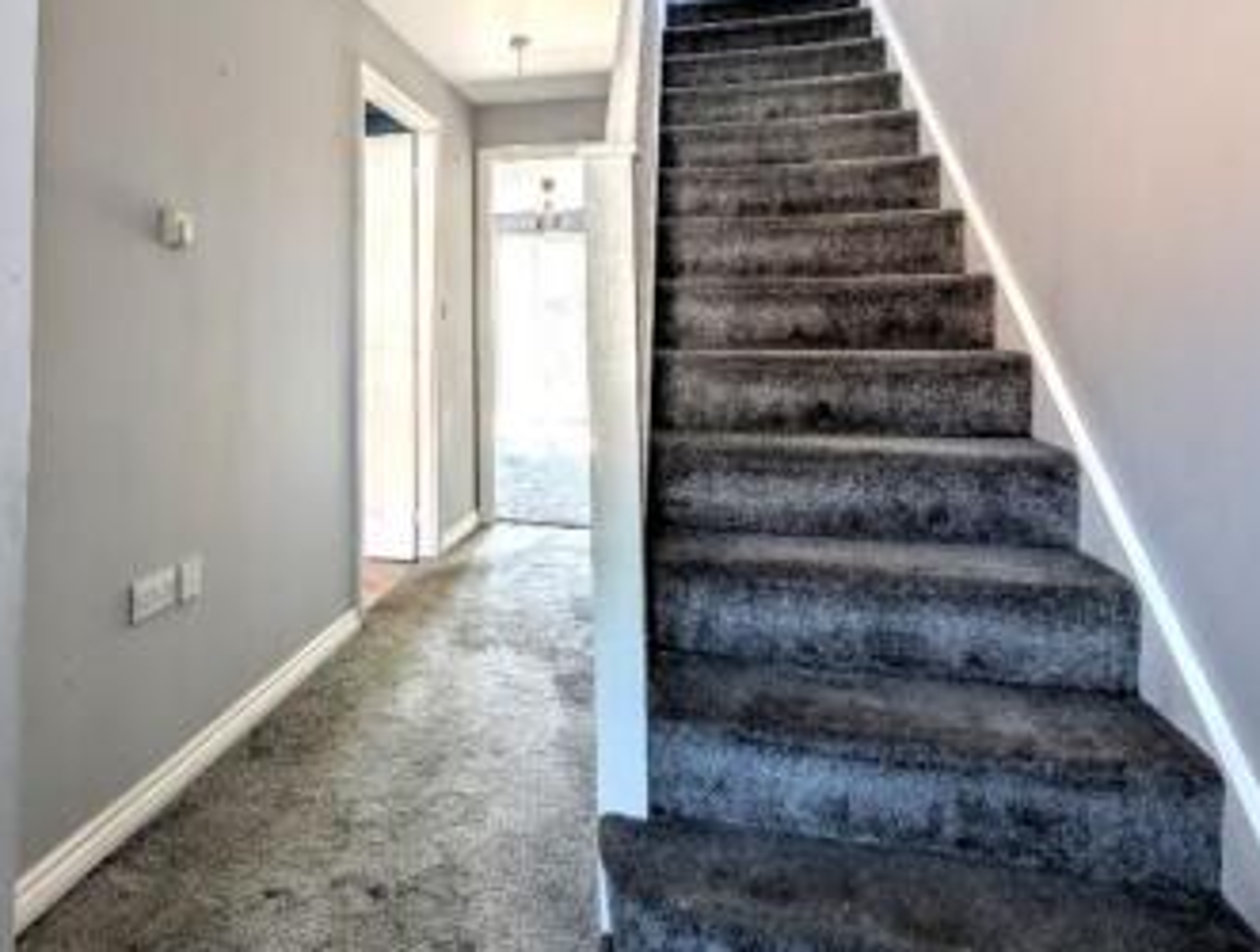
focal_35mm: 21
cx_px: 461
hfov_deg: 77.2
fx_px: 766
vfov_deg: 61.0
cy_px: 268
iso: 48
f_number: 1.7
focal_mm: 2.02
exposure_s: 1/22.8
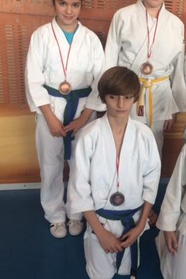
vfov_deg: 42.7
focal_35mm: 46
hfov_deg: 27.7
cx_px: 181
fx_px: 356
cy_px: 121
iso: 32
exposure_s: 1/33
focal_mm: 4.15
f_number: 2.2
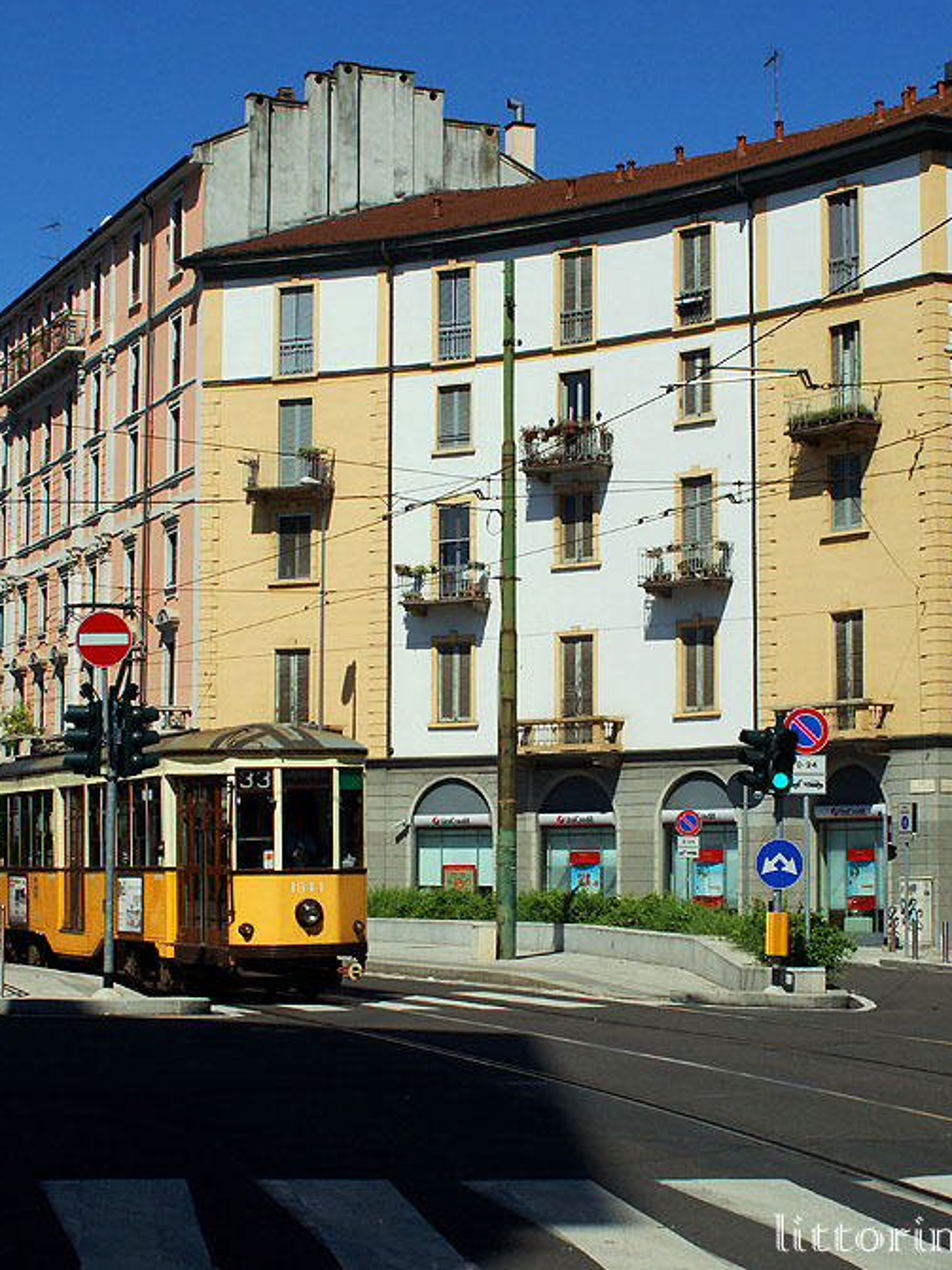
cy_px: 628
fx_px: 2421
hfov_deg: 22.2
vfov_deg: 29.4
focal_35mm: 66
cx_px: 519
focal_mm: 30
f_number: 11
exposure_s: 1/640
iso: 200
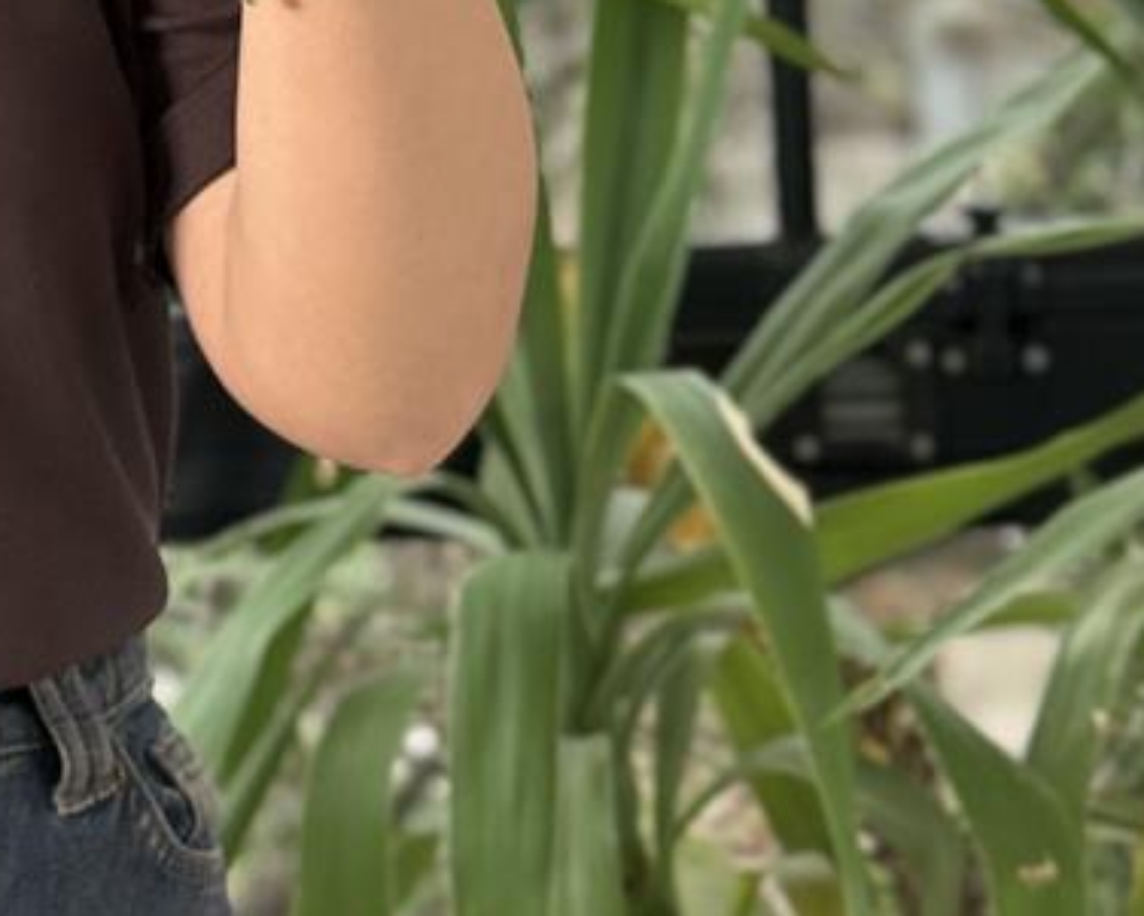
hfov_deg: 11.3
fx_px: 5622
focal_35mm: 166
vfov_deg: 9.3
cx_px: -319
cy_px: 151
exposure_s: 1/95
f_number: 1.78
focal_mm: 6.76
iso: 100
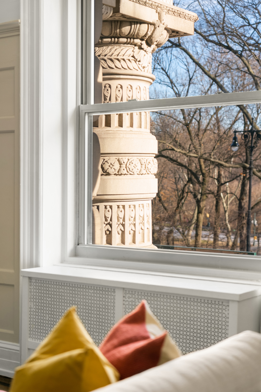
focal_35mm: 59
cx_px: 130
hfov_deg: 23.0
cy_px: 196
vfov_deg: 33.9
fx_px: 642
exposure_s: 1/400
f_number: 4
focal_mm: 59
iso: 320
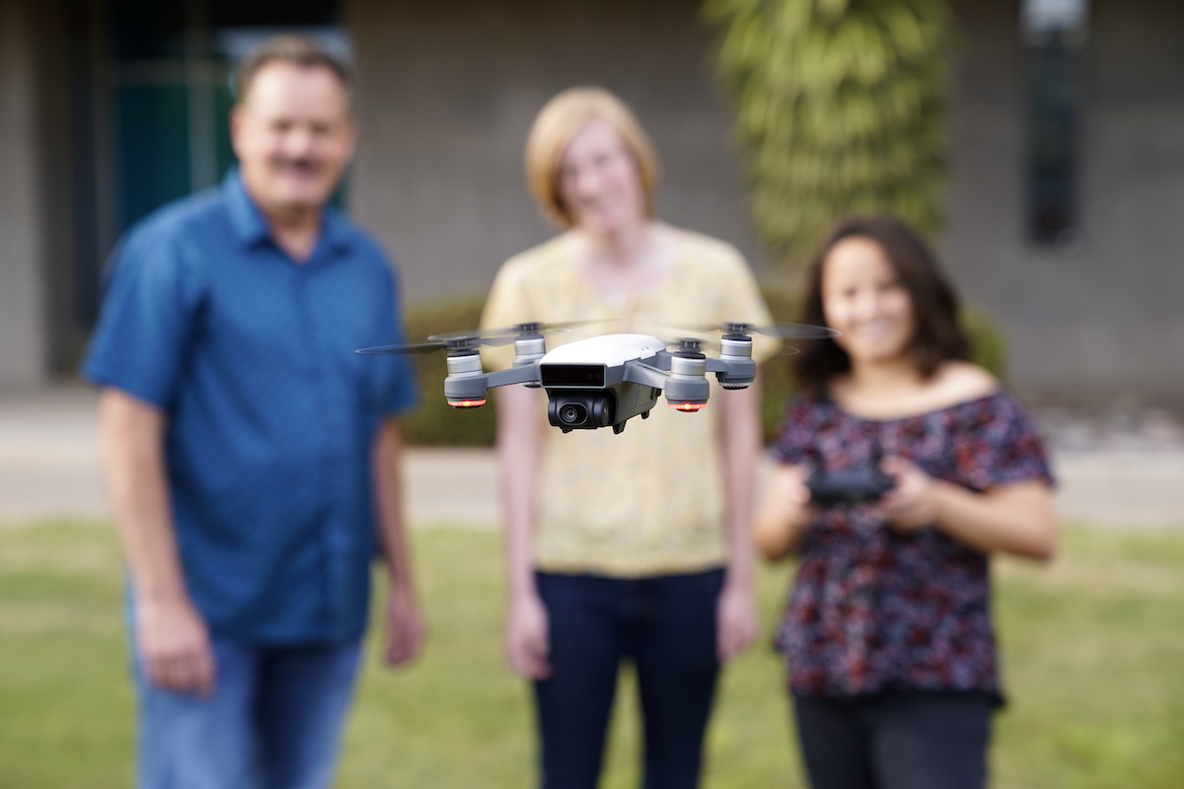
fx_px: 2302
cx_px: 592
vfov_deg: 19.5
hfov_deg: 28.8
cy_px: 394
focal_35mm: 70
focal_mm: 70
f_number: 4
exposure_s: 1/250
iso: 250
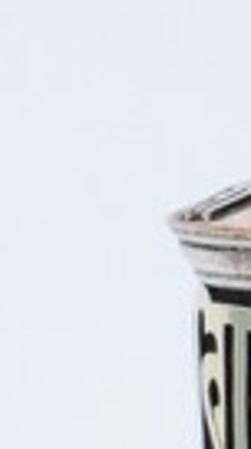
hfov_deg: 2.4
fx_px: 5787
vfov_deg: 4.4
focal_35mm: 487
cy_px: 753
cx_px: 1024
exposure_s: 1/125
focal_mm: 35
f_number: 16
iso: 200
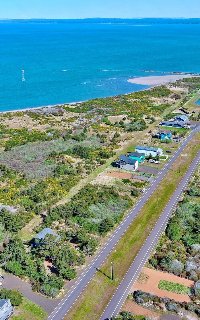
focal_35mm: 45
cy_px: 159
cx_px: 92
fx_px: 392
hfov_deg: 28.6
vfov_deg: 44.3
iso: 100
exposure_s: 1/858
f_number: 2.8
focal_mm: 10.57
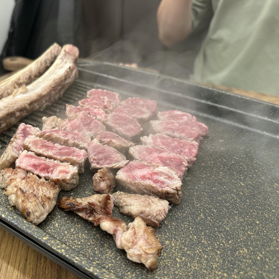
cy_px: 138
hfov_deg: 54.4
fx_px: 264
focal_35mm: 29
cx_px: 91
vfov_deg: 55.6
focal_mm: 6.86
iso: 250
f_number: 1.78
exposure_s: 1/60
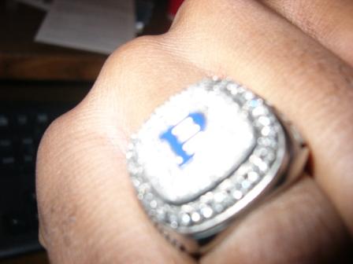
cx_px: 176
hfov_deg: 52.6
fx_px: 357
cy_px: 132
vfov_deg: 40.7
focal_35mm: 35
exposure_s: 1/60
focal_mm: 5.8
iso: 100
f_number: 2.8
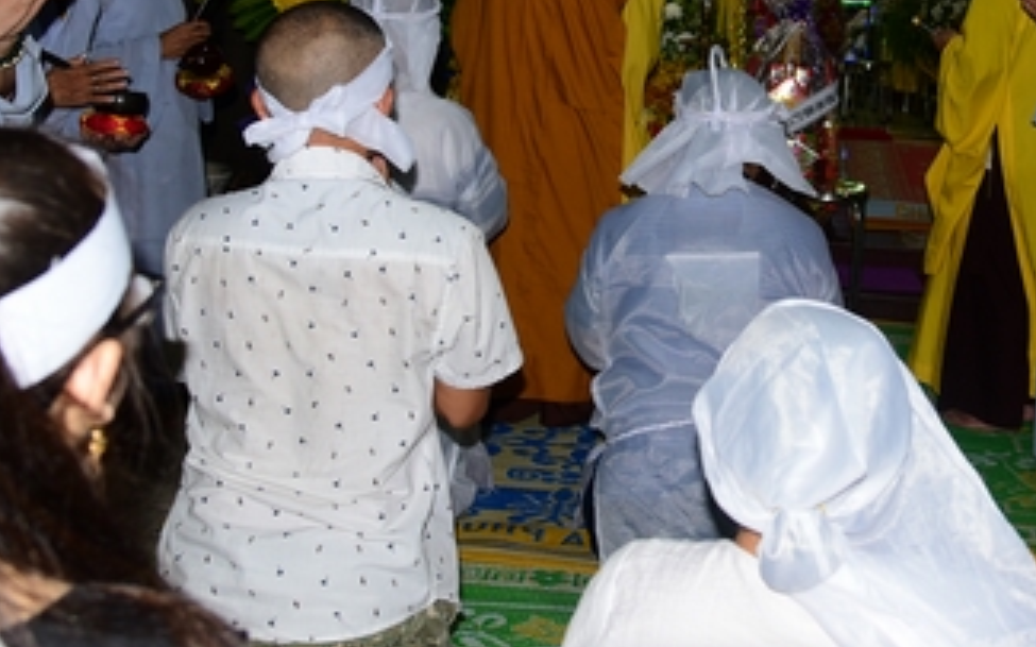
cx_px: 714
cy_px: 29
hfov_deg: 40.4
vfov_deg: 25.3
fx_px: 1383
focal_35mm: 49
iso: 320
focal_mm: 24
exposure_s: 1/60
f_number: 4
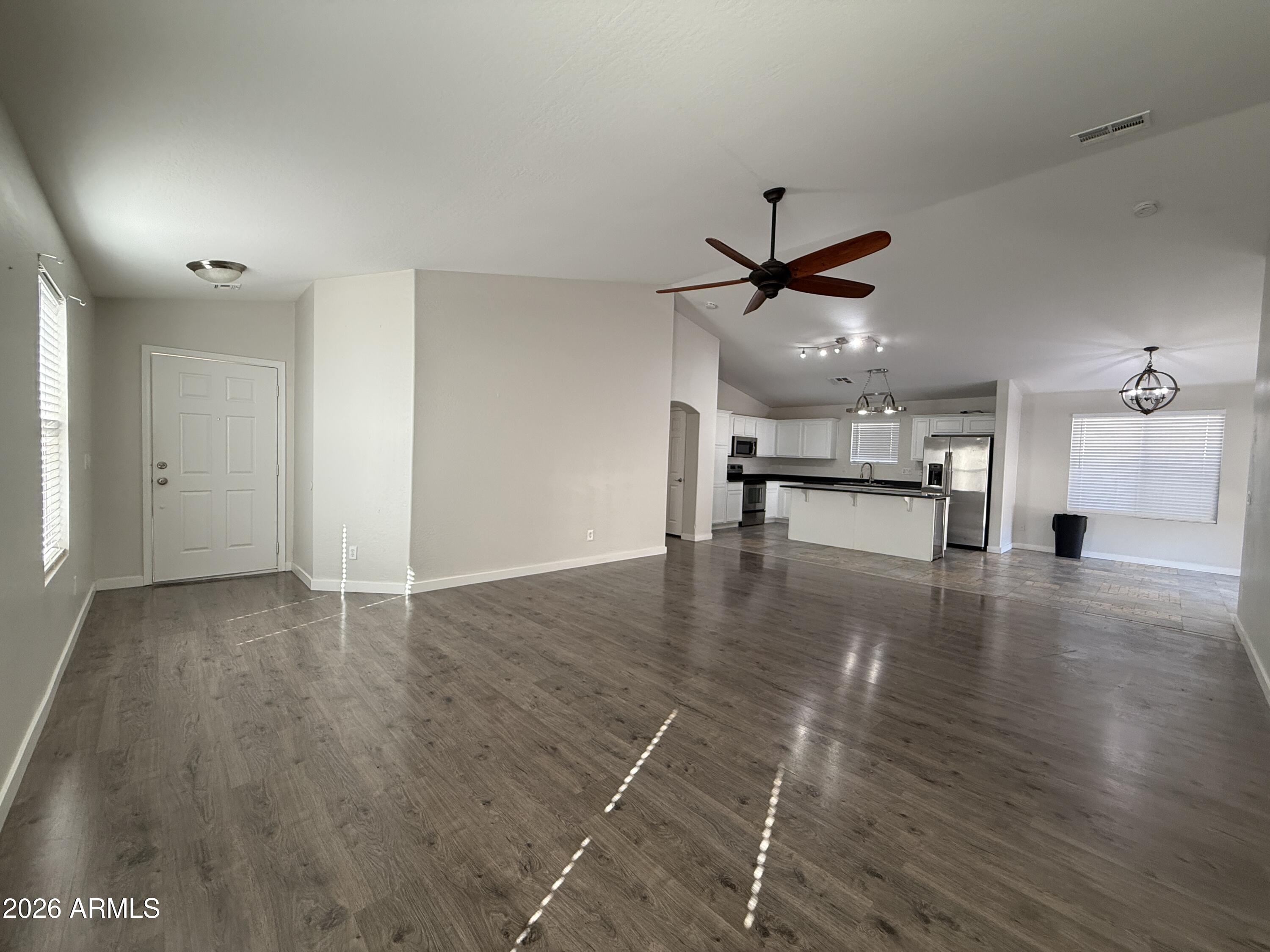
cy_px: 476
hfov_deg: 102.1
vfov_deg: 85.7
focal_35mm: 14
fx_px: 514
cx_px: 635
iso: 160
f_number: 2.2
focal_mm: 2.22
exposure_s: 1/120
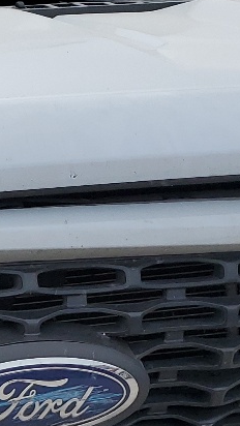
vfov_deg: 19.1
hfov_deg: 10.4
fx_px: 1243
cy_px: 373
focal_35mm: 110
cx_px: -185
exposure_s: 1/3333
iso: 50
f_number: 1.5
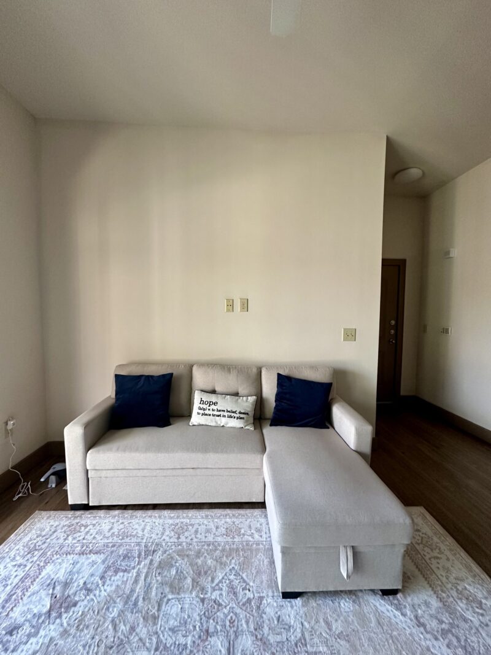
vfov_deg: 102.1
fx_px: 265
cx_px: 246
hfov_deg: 85.7
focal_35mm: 14
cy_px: 328
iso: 200
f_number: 2.2
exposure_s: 1/99
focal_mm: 2.22
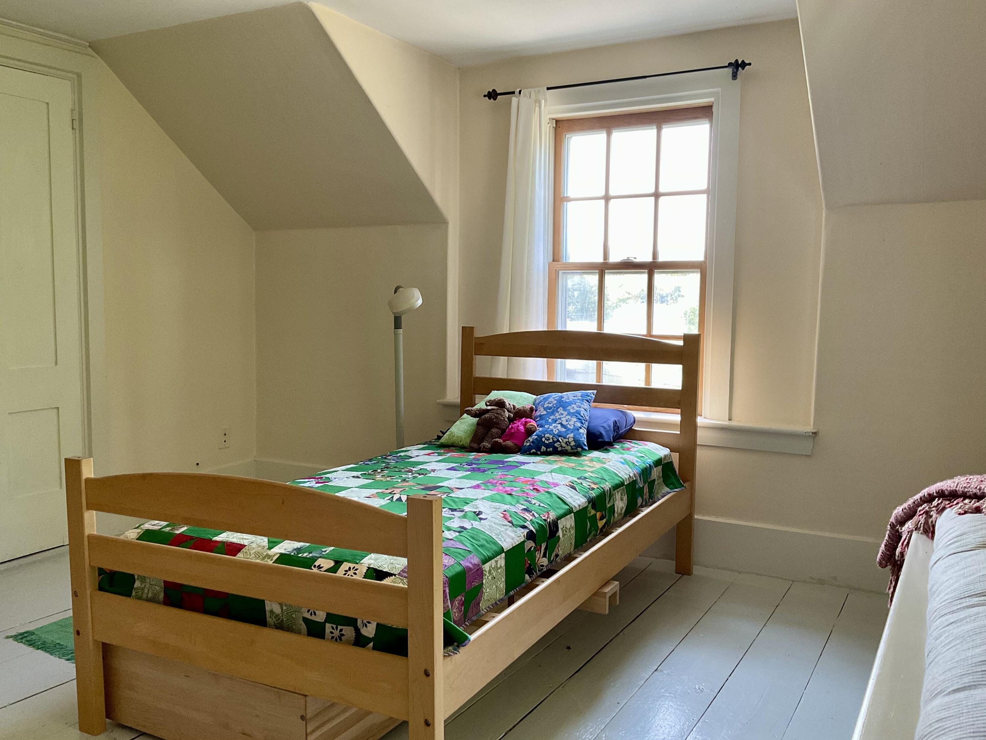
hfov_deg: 61.7
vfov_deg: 48.2
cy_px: 370
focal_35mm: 29
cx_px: 493
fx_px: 826
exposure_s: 1/60
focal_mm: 3
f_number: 1.8
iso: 100
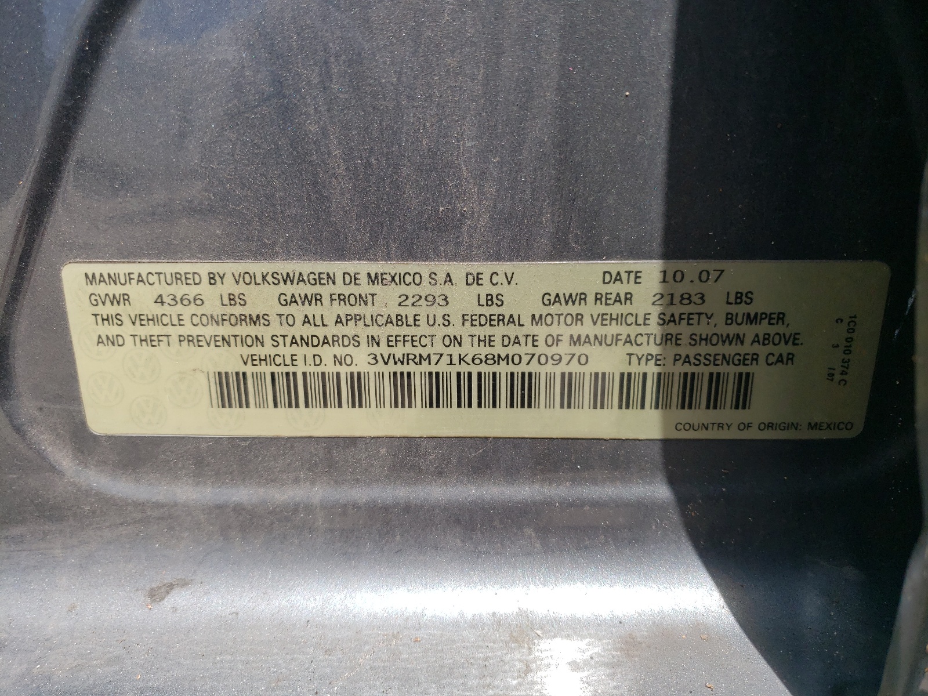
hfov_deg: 67.3
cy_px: 348
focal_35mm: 26
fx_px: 697
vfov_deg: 53.1
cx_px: 464
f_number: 1.5
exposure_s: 1/1667
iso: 50
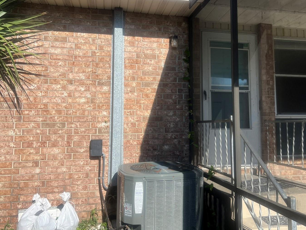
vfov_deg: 45.3
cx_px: 171
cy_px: 100
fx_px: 274
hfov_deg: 58.2
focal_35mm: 31
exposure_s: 1/3831
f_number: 1.5
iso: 50
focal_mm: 5.7
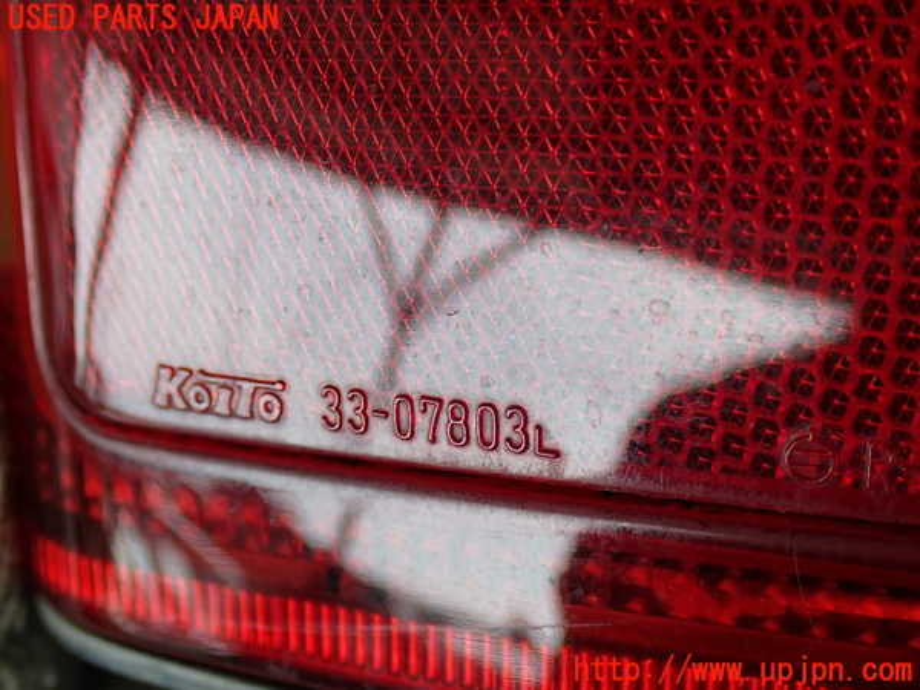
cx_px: 460
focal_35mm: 50
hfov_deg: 38.2
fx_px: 1329
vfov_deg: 29.1
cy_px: 345
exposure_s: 1/50
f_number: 3.2
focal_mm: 9.01
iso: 320
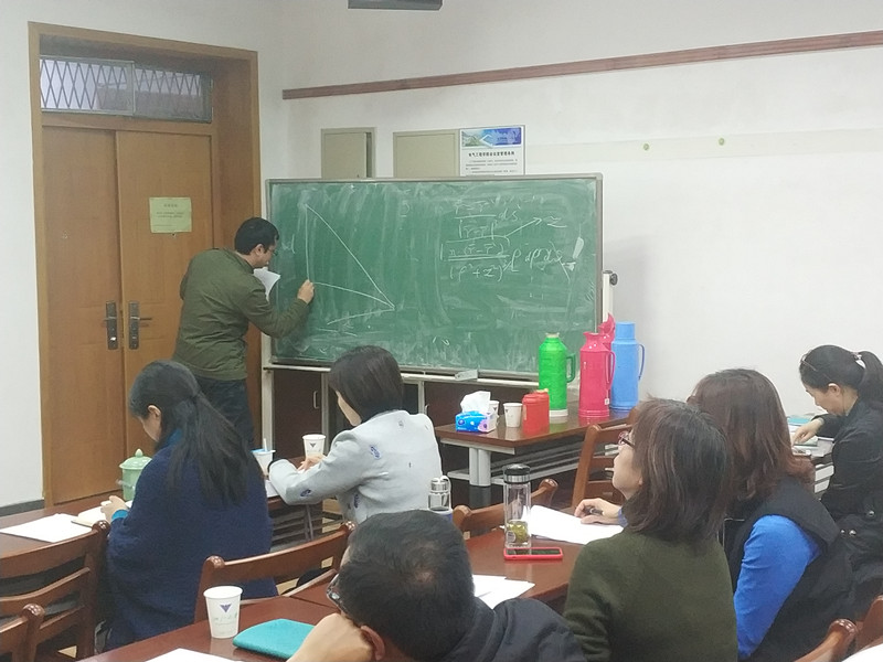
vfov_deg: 44.2
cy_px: 331
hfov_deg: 56.8
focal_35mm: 32
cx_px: 442
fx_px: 816
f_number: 2
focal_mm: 4.5
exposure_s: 1/17
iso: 518
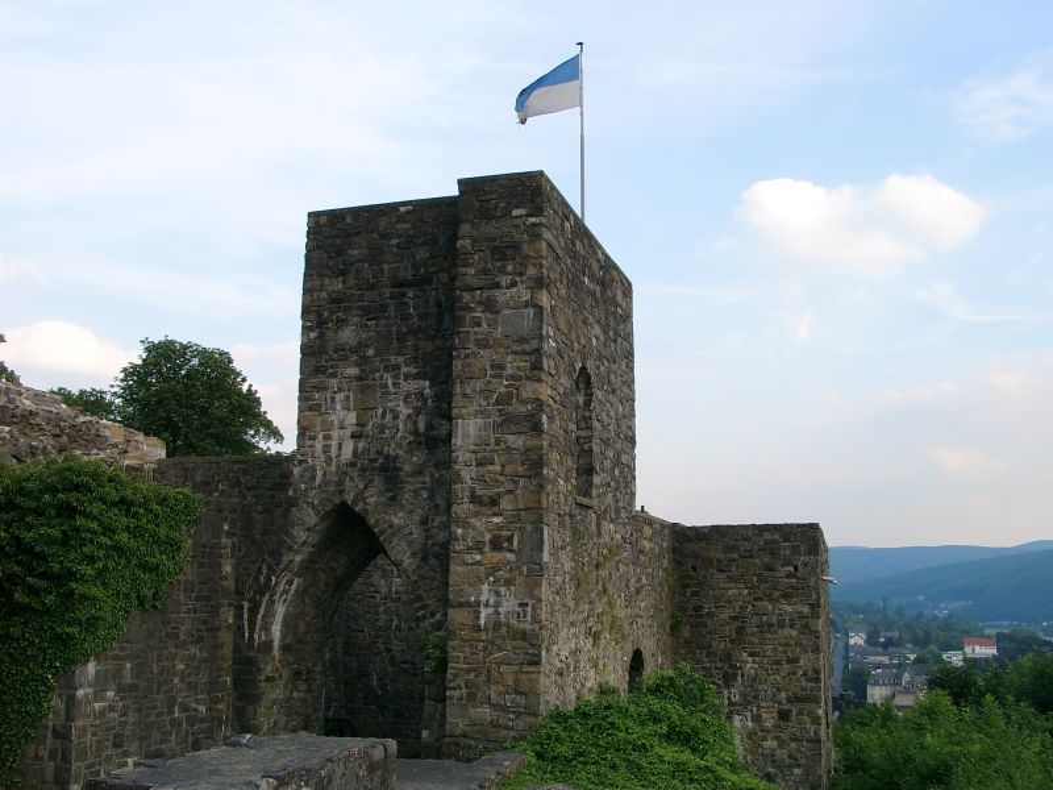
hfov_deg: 54.0
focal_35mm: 34
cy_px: 395
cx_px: 526
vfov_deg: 41.8
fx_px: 1034
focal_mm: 7.13
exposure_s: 1/249
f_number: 4
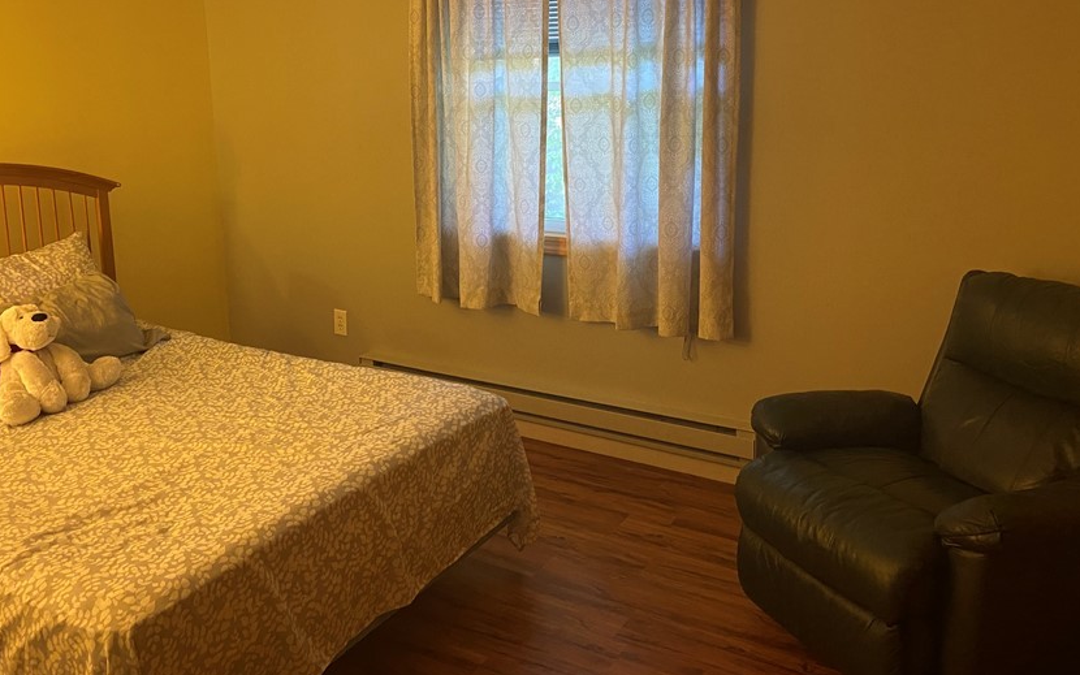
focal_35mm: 34
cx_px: 432
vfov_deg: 36.7
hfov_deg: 56.3
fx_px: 1001
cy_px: 204
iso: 250
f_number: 1.8
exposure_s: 1/60
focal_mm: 4.25
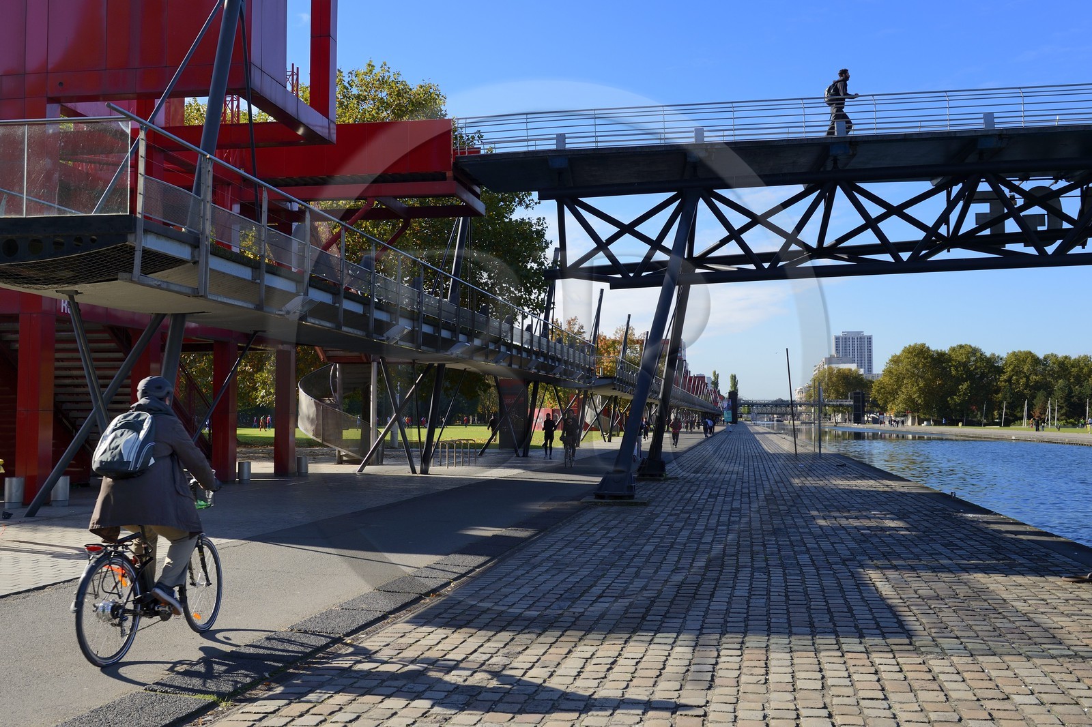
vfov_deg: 37.8
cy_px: 364
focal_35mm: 35
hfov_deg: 54.4
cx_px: 546
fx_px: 1061
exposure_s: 1/320
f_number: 8
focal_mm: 35
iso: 200
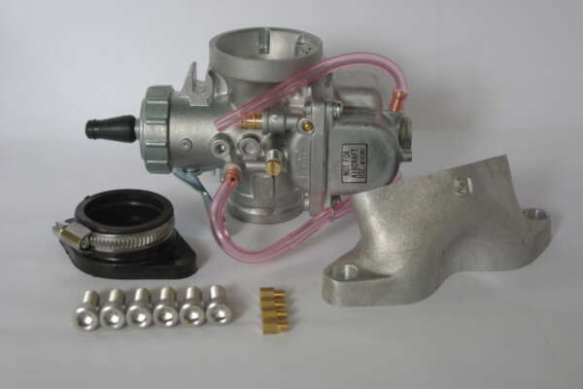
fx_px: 1279
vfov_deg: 17.3
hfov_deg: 25.7
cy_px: 194
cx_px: 292
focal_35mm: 79
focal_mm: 53
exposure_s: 1/45
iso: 800
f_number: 6.7
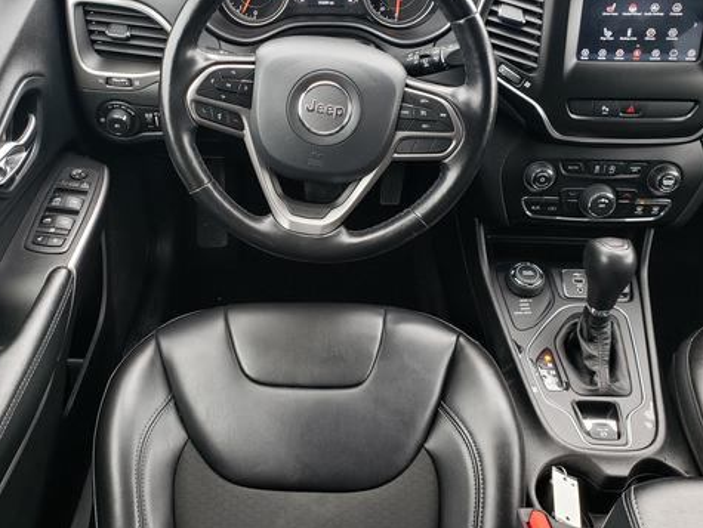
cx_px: 284
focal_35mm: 35
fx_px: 711
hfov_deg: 52.3
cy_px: 203
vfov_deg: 40.5
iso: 160
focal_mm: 4.3
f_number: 2.4
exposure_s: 1/60
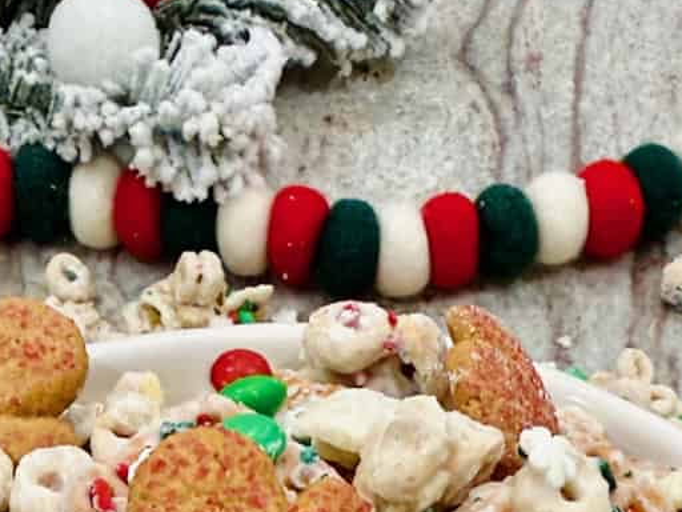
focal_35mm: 75
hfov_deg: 25.9
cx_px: 277
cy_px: 1053
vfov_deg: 15.4
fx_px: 1478
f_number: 2.2
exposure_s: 1/30
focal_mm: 2.2
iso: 80
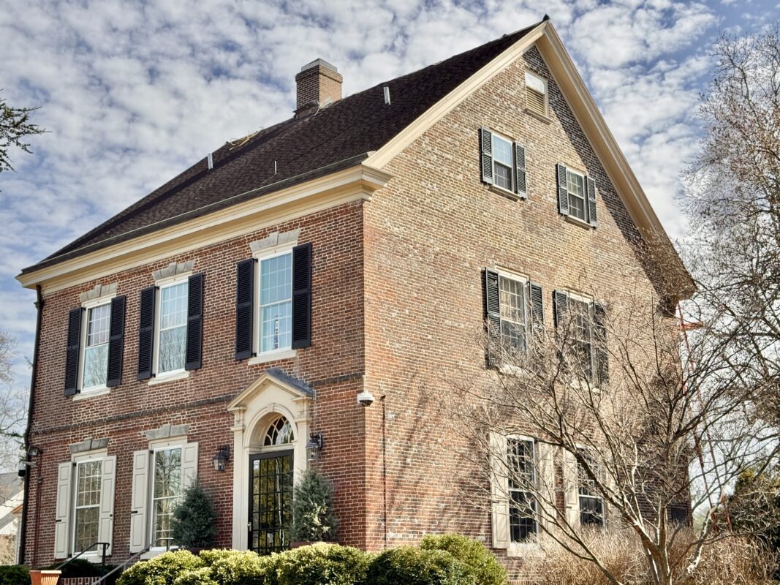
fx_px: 1081
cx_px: 390
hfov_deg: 39.7
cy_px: 292
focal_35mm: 48
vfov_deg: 30.3
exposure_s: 1/3610
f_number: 1.78
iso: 64
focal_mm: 6.76
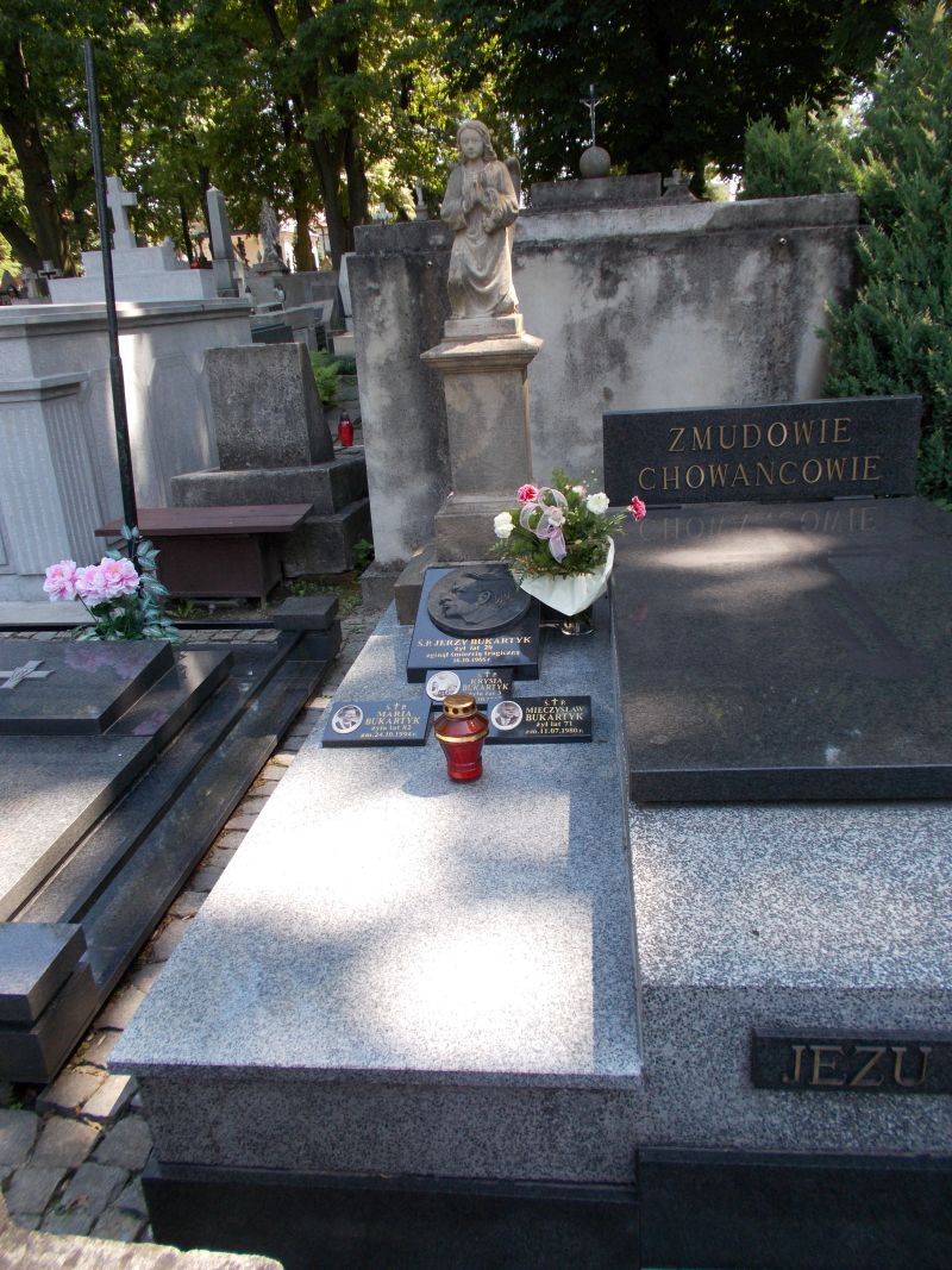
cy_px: 635
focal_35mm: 26
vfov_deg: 67.3
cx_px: 476
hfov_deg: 53.1
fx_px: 954
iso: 80
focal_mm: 4.6
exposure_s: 1/160
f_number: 3.2
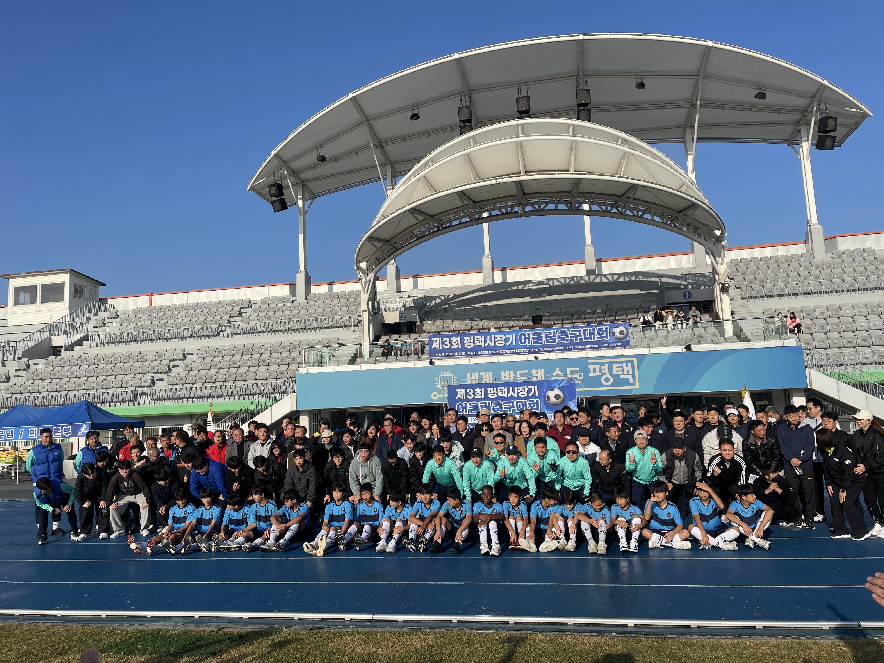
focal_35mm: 26
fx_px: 664
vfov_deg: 53.1
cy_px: 332
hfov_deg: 67.3
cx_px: 442
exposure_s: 1/5051
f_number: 1.6
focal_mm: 4.2
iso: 32
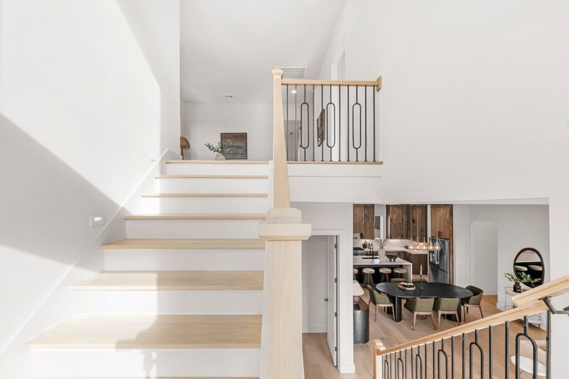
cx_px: 284
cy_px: 190
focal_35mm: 14
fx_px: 221
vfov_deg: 81.2
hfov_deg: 104.2
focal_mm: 14
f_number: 8
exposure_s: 1/160
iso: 250
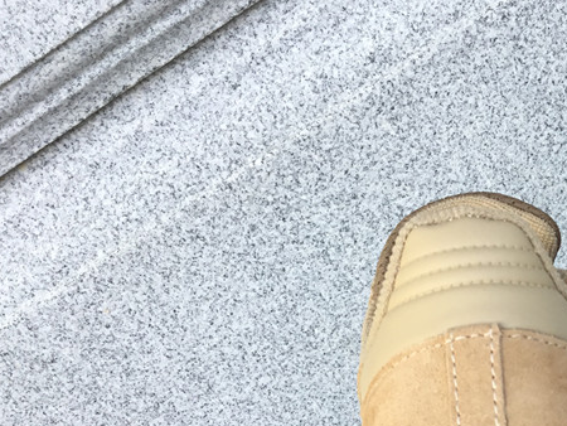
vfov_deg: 23.3
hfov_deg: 29.3
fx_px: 1016
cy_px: 345
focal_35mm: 62
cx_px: 554
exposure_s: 1/100
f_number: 2.4
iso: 32
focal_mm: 3.3
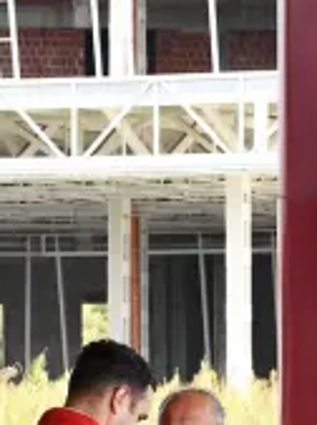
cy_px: 620
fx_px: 3983
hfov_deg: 4.6
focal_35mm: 325
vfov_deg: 6.0
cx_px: 211
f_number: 11
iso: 1600
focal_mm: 50
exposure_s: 1/500
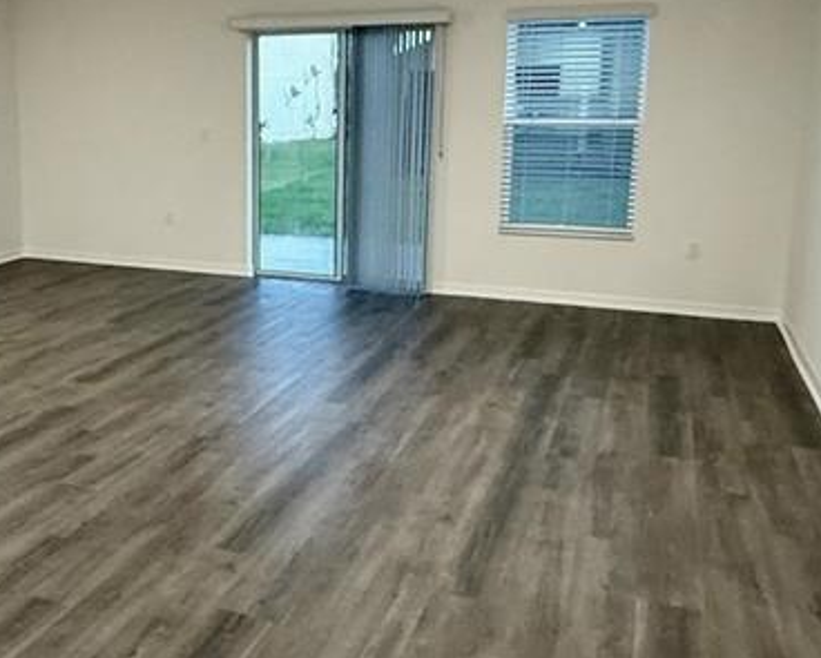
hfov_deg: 46.4
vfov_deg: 39.1
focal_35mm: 38
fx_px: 924
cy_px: 270
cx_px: 221
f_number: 2.2
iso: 400
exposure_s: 1/60
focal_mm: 2.22
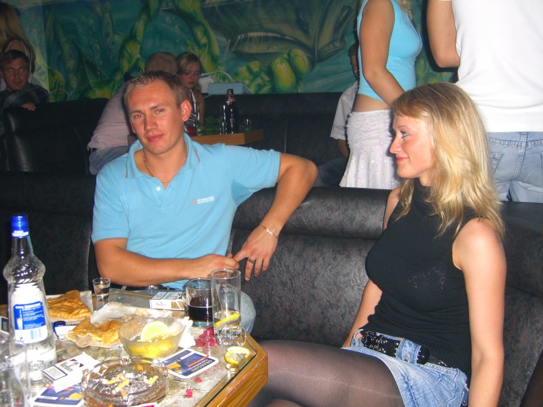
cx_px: 272
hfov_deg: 49.0
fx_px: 596
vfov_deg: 37.7
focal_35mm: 38
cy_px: 204
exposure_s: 1/60
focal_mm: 7.9
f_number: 2.8
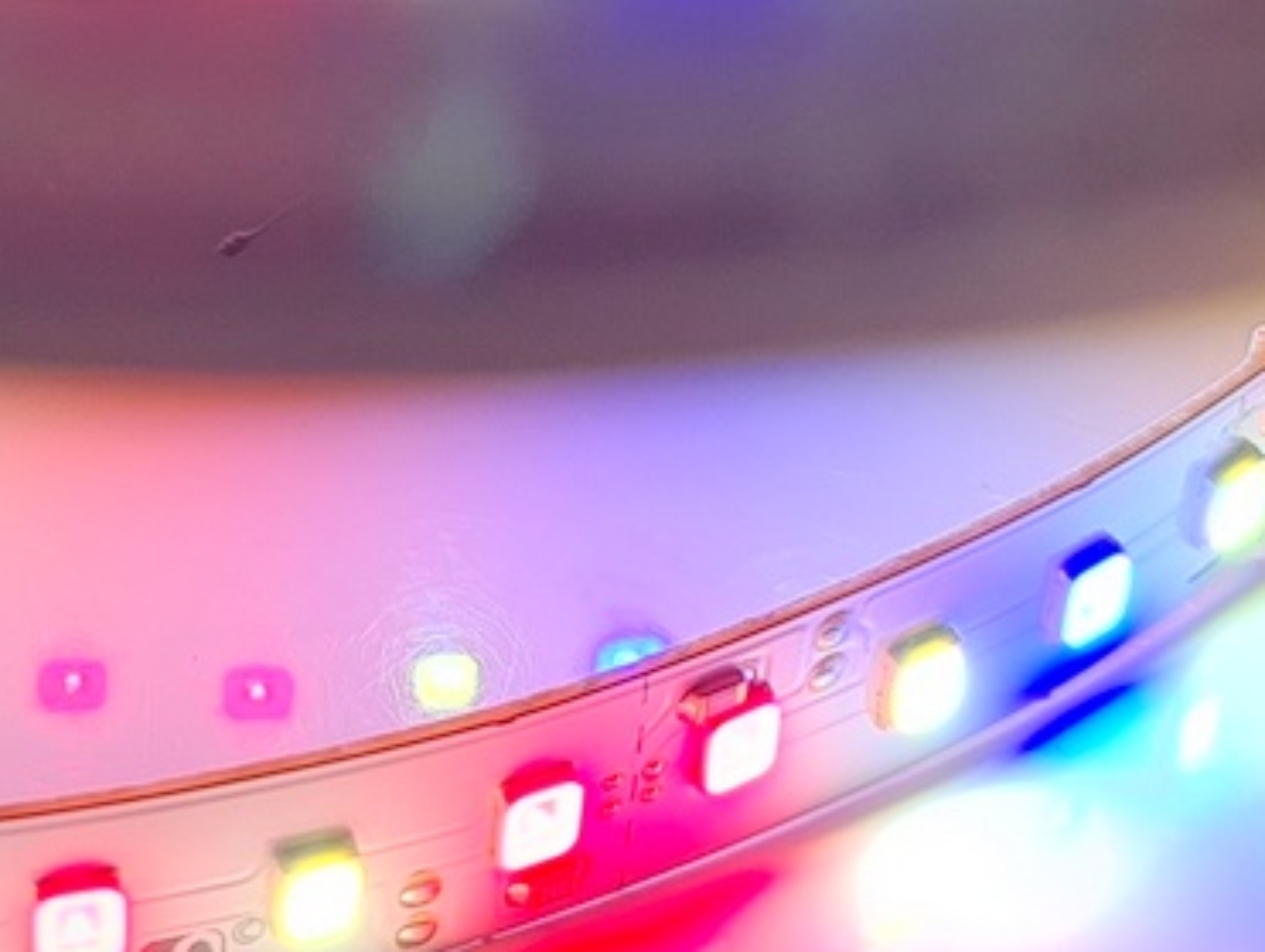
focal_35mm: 84
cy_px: 7
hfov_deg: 21.7
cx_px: -222
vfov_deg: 17.2
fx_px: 3073
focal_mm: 5.4
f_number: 1.8
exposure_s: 1/2600
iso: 50
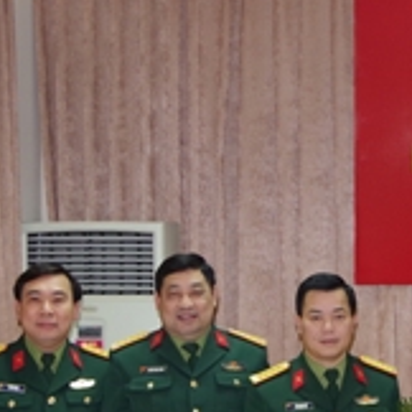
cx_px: 537
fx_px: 1751
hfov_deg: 13.0
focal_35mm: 130
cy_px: 312
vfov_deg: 13.4
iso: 400
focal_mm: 21
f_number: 4.5
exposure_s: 1/20
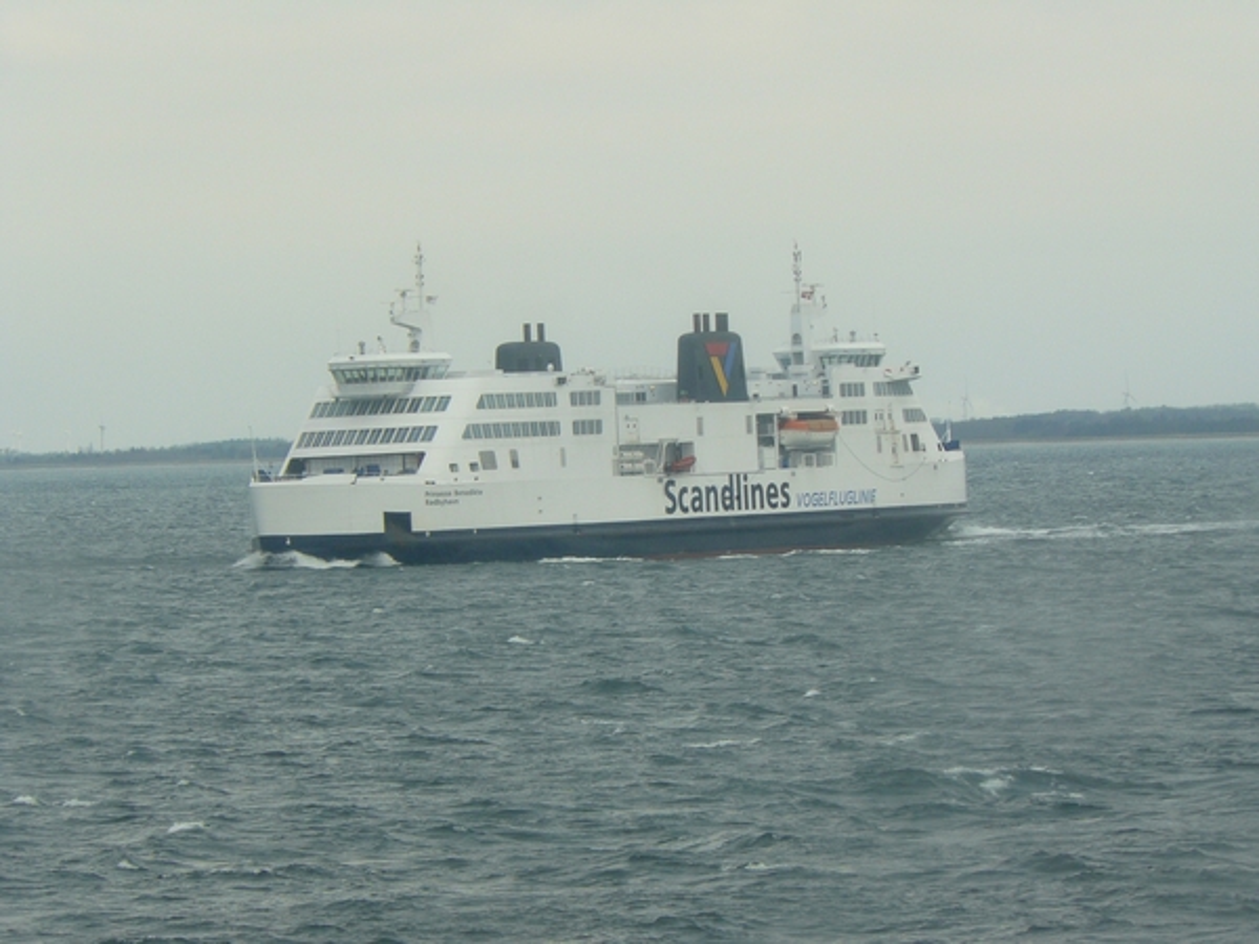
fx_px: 9456
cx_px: 630
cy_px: 472
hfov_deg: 7.6
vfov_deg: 5.7
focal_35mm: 260
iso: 100
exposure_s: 1/200
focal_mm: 43.3
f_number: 5
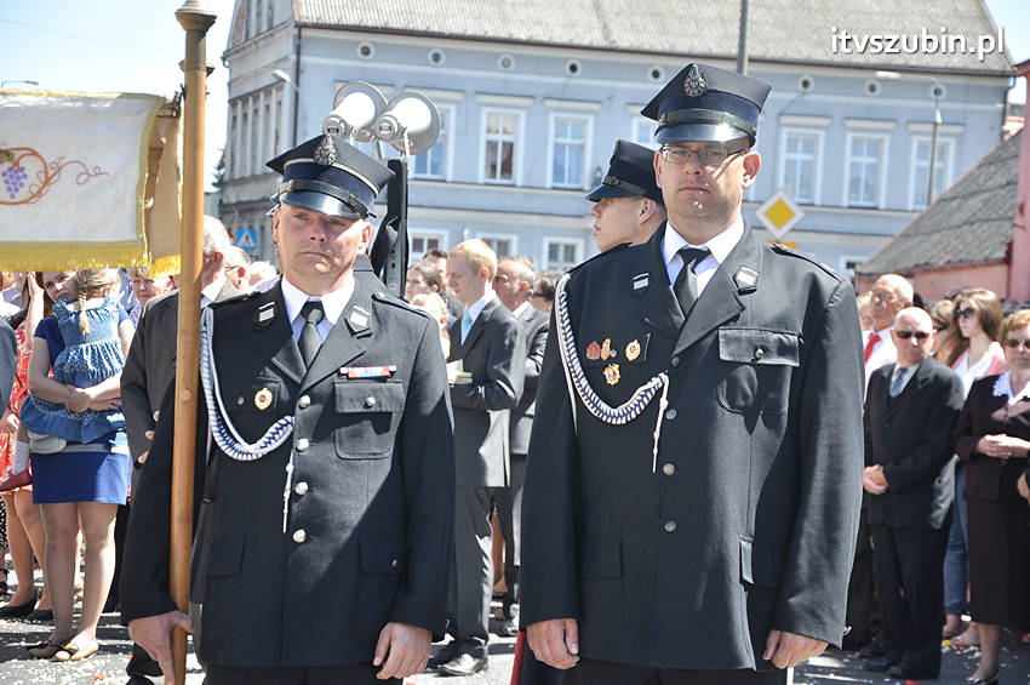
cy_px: 342
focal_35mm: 93
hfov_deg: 21.9
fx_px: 2658
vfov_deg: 14.7
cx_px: 515
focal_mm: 62
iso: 400
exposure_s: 1/640
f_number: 6.3
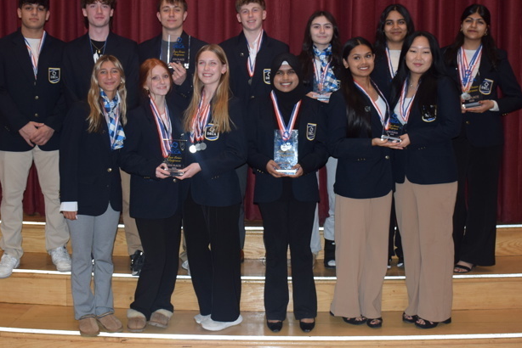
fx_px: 624
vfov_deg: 31.1
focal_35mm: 43
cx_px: 258
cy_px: 126
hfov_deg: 45.4
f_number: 4
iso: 400
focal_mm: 22
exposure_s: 1/60
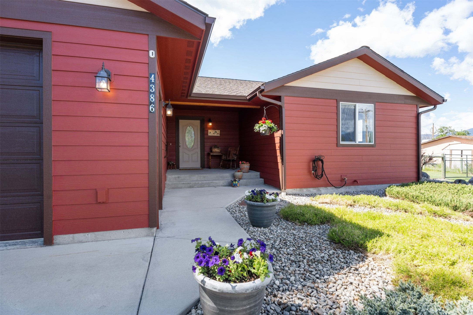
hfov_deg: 91.6
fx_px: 230
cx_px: 236
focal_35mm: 18
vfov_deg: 68.9
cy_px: 158
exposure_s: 1/100
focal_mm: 17.5
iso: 250
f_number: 9
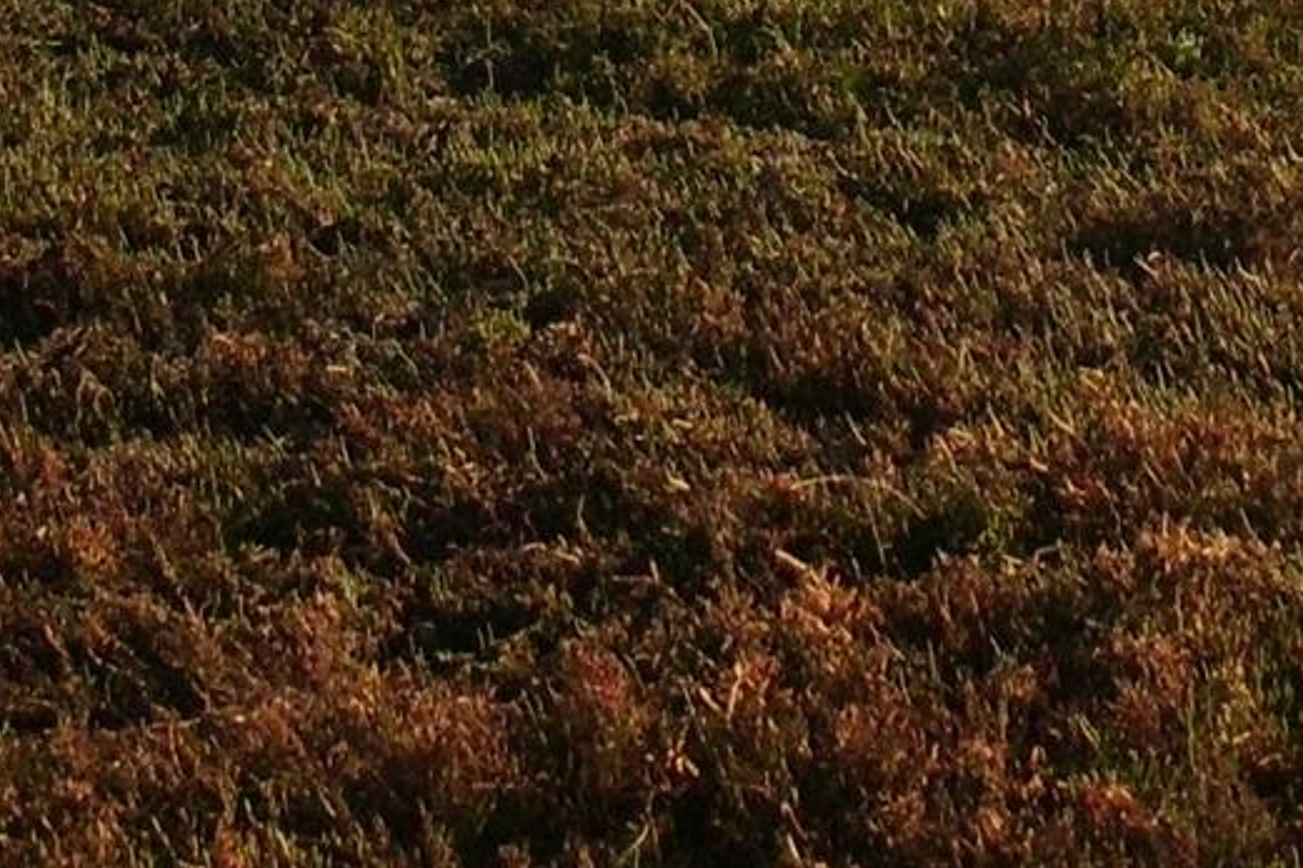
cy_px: -833
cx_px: 1030
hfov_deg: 14.8
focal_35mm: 138
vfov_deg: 9.3
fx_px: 4993
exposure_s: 1/400
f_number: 7.3
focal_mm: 6.3
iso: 200
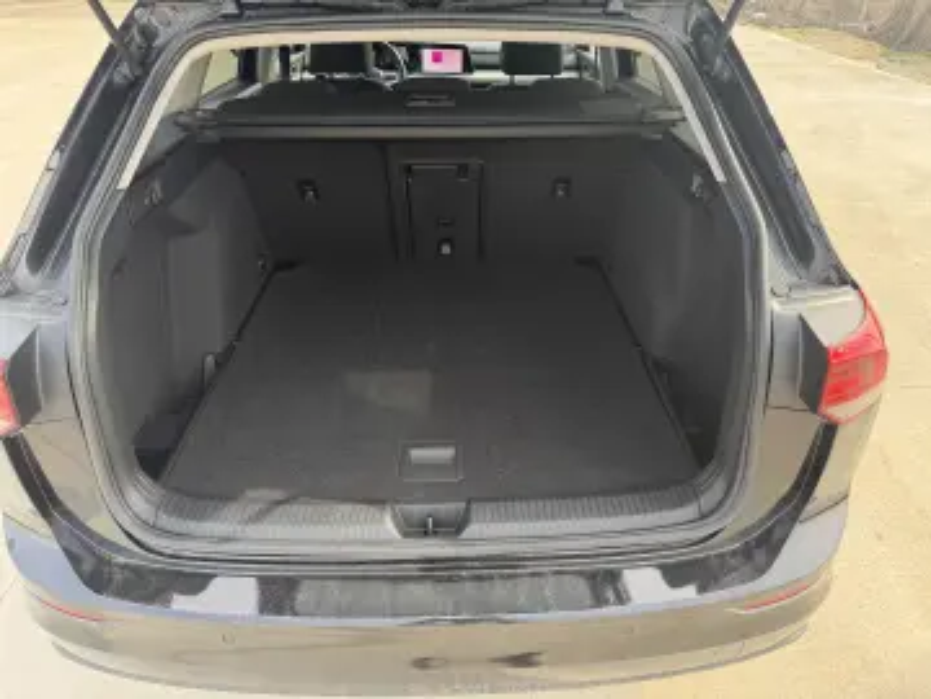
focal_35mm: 24
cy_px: 350
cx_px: 466
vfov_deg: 56.8
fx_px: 645
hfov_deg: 71.6
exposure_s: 1/497
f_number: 1.78
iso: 100
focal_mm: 6.76
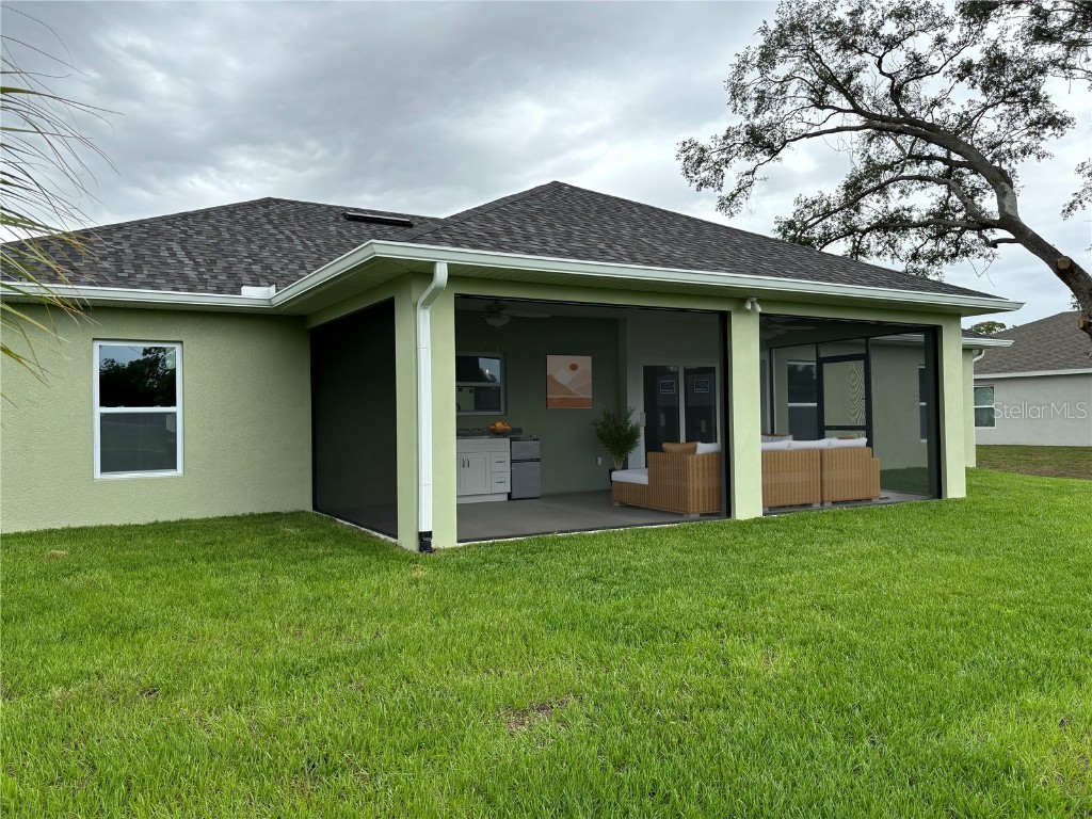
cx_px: 546
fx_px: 820
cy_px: 410
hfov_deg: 67.3
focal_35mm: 26
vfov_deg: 53.1
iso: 50
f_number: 1.6
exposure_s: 1/1027
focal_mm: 5.96
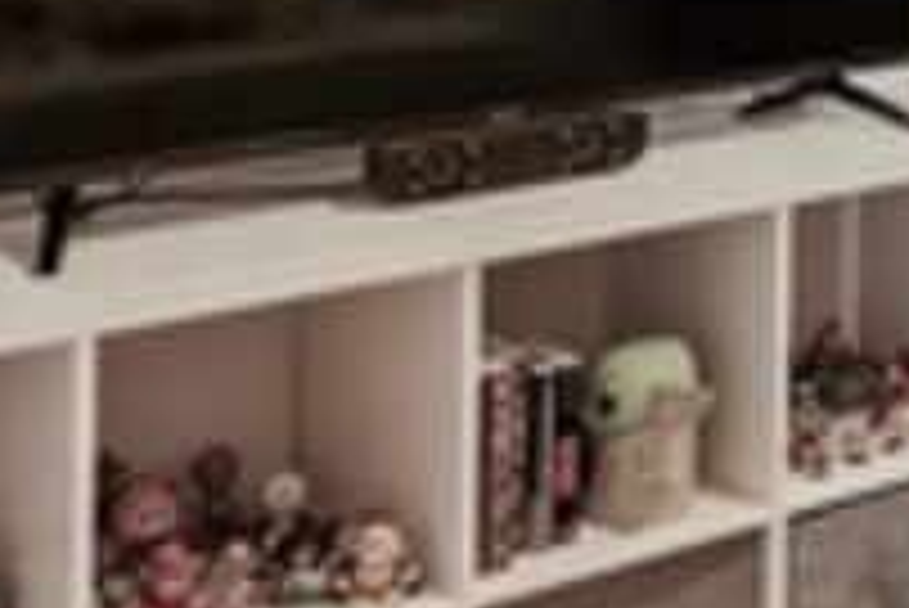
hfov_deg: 17.9
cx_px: 1544
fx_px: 2400
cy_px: -383
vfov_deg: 13.4
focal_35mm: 95
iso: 200
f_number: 5.6
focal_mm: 10
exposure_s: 1/2
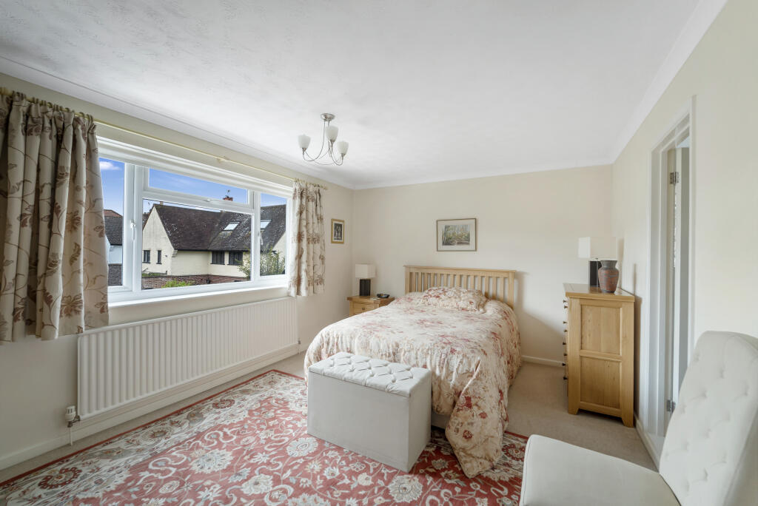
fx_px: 295
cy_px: 253
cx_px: 379
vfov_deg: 81.3
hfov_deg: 104.2
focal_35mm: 14
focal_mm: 14
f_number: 6.3
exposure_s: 1/15
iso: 320
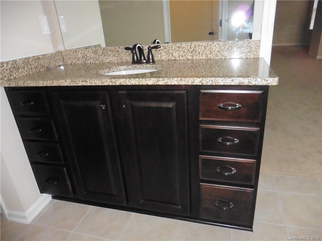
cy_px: 120
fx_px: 223
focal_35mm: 24
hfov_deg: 71.6
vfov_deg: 56.8
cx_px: 161
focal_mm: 4.3
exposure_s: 1/250
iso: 1600
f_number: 3.3
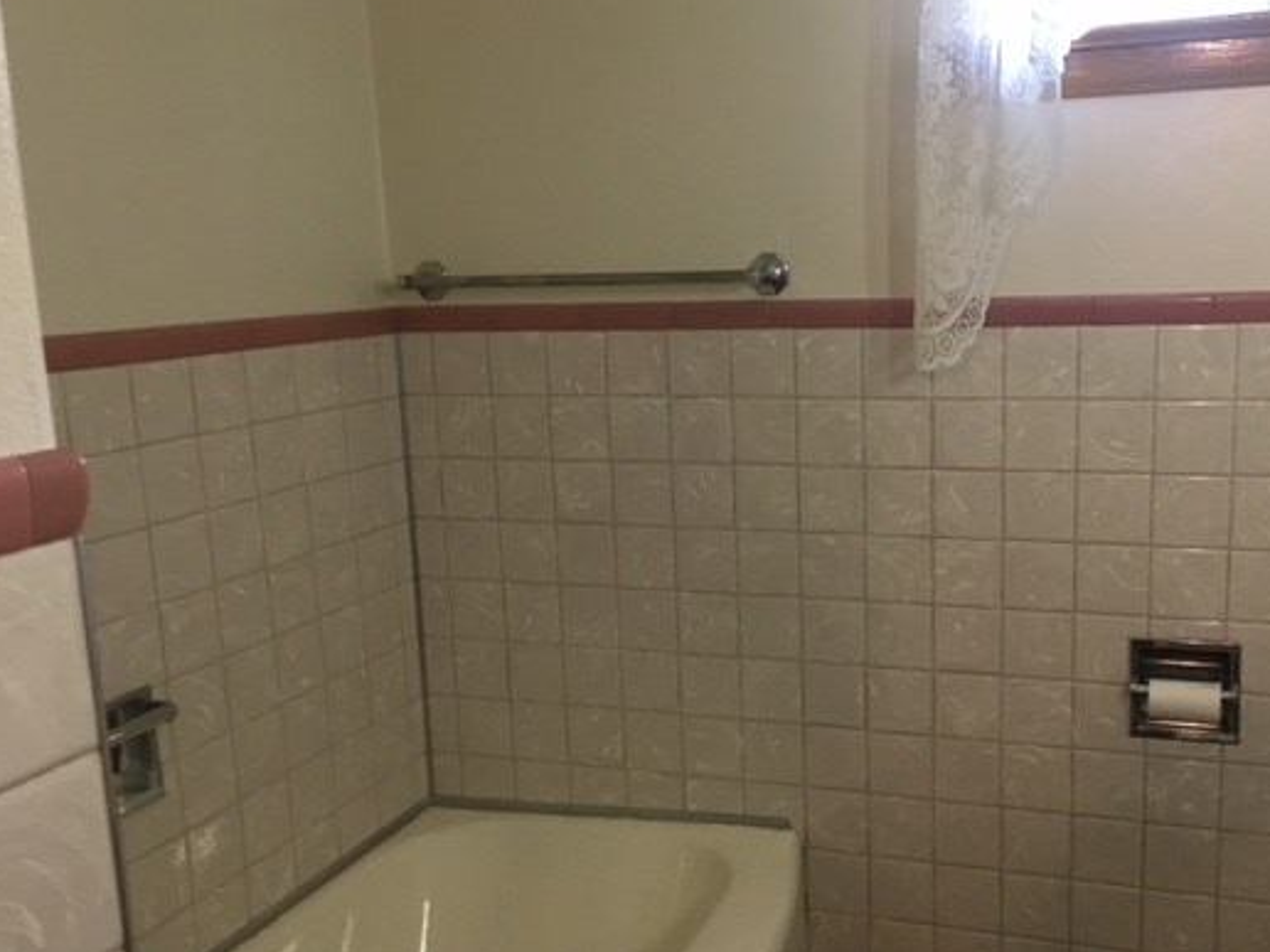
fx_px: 1321
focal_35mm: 36
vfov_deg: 39.6
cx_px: 775
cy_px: 512
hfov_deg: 50.9
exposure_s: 1/30
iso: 100
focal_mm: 4.15
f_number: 2.2
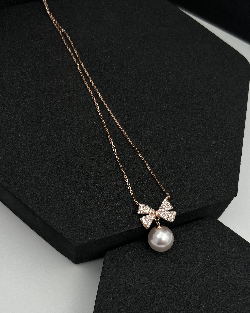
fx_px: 509
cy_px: 166
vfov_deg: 34.1
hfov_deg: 27.6
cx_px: 125
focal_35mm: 55
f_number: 1.6
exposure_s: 1/365
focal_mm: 5.96
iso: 32
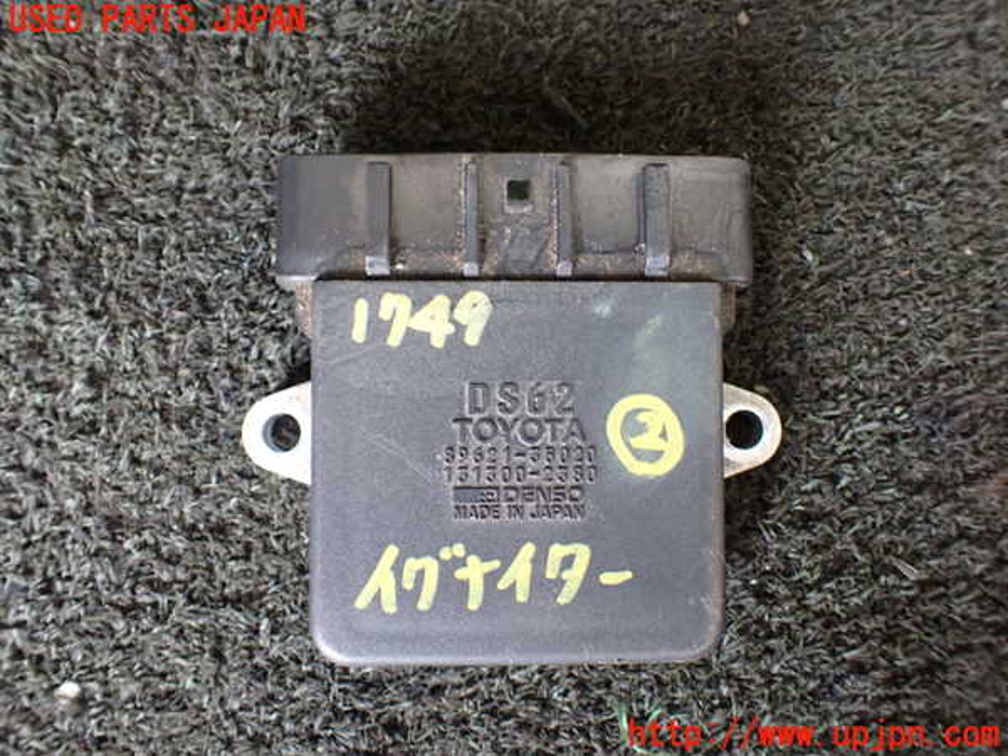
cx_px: 504
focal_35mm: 30
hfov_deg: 60.0
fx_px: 874
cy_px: 378
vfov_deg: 46.8
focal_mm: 5.4
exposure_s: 1/30
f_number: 2.3
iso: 1000
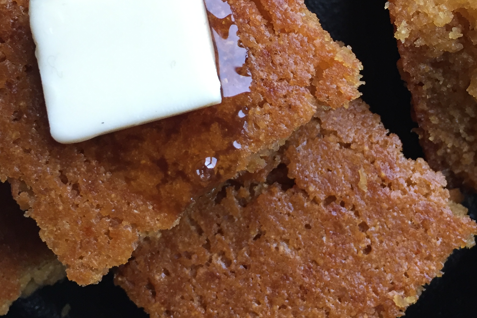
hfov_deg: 35.5
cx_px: 295
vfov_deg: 23.8
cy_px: 57
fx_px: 742
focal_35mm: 56
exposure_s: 1/33
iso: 64
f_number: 2.2
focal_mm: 4.15
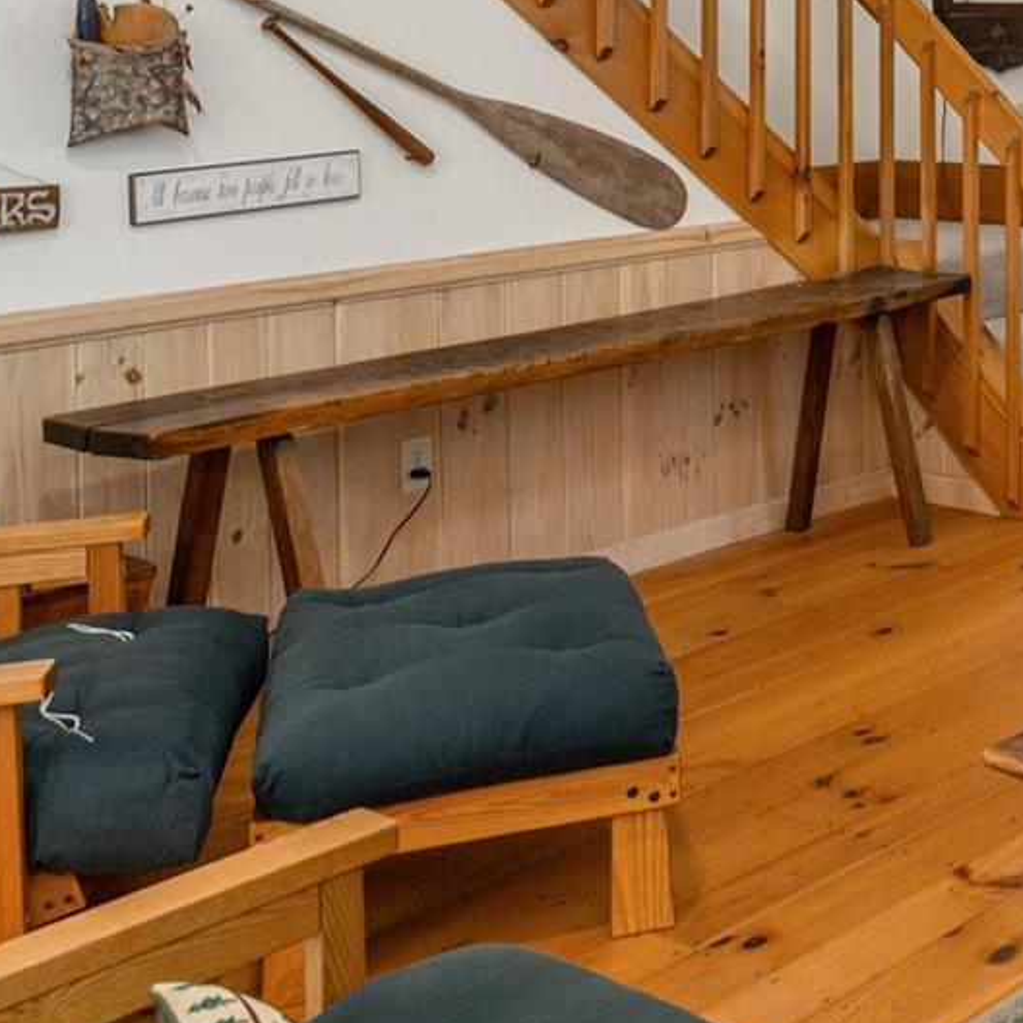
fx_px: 1872
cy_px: 45
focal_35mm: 56
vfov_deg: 29.0
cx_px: 1372
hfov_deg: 25.7
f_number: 9
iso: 320
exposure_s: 1/20
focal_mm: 17
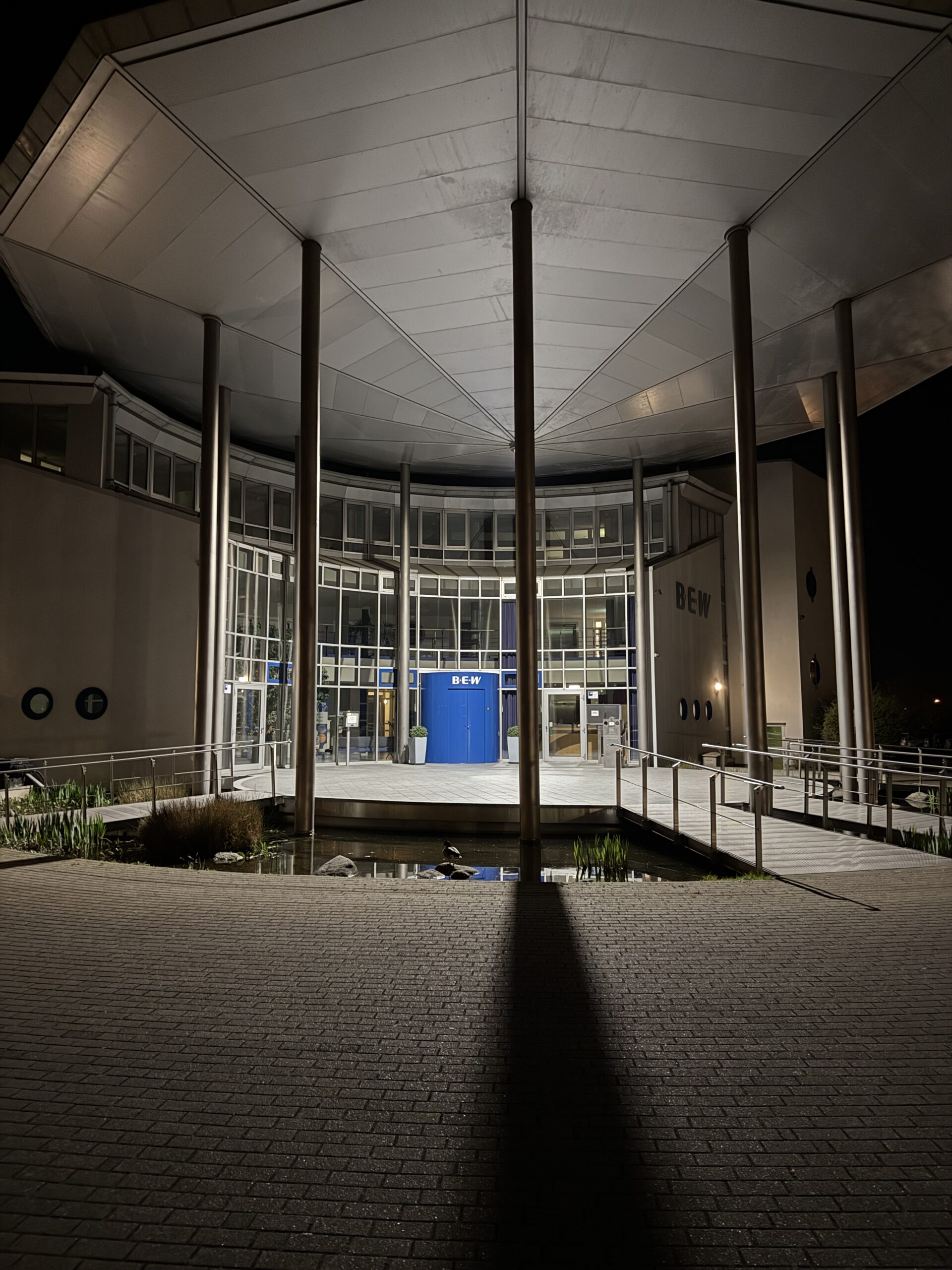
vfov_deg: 71.6
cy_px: 635
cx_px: 476
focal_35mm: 24
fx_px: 880
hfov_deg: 56.8
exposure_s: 1/13
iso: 800
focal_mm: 6.76
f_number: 1.78
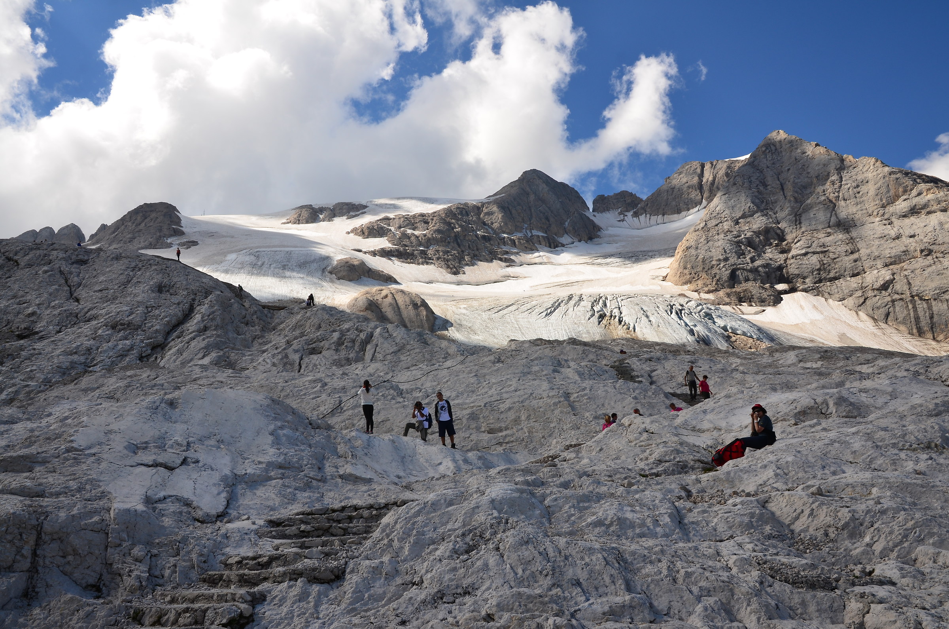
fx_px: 868
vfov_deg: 39.8
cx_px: 474
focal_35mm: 33
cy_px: 314
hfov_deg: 57.3
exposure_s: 1/125
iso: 100
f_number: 11
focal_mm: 22
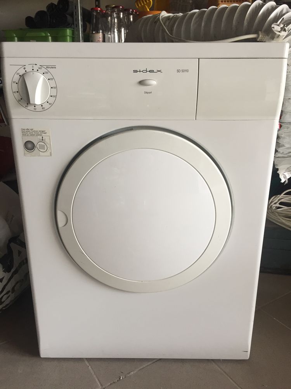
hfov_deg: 48.2
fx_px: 325
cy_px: 194
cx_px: 146
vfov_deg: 61.7
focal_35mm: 29
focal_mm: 4.15
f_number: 2.2
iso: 50
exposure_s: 1/33
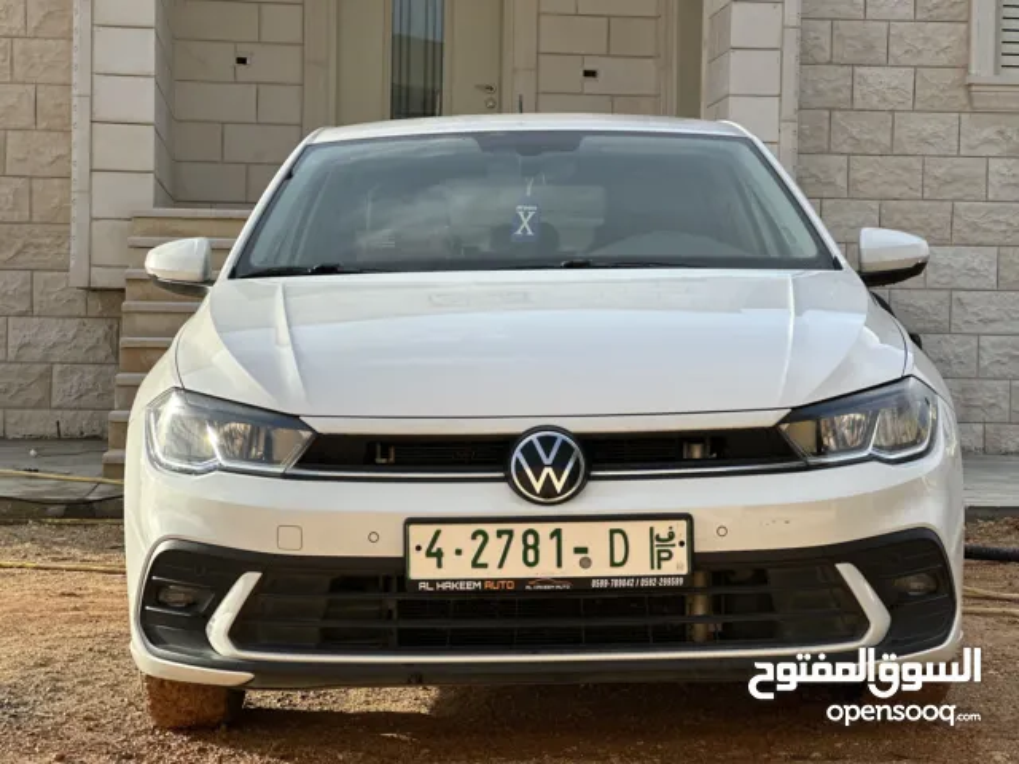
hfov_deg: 25.3
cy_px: 382
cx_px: 510
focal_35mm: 77
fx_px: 2267
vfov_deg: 19.1
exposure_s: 1/354
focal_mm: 9
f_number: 2.8
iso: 32
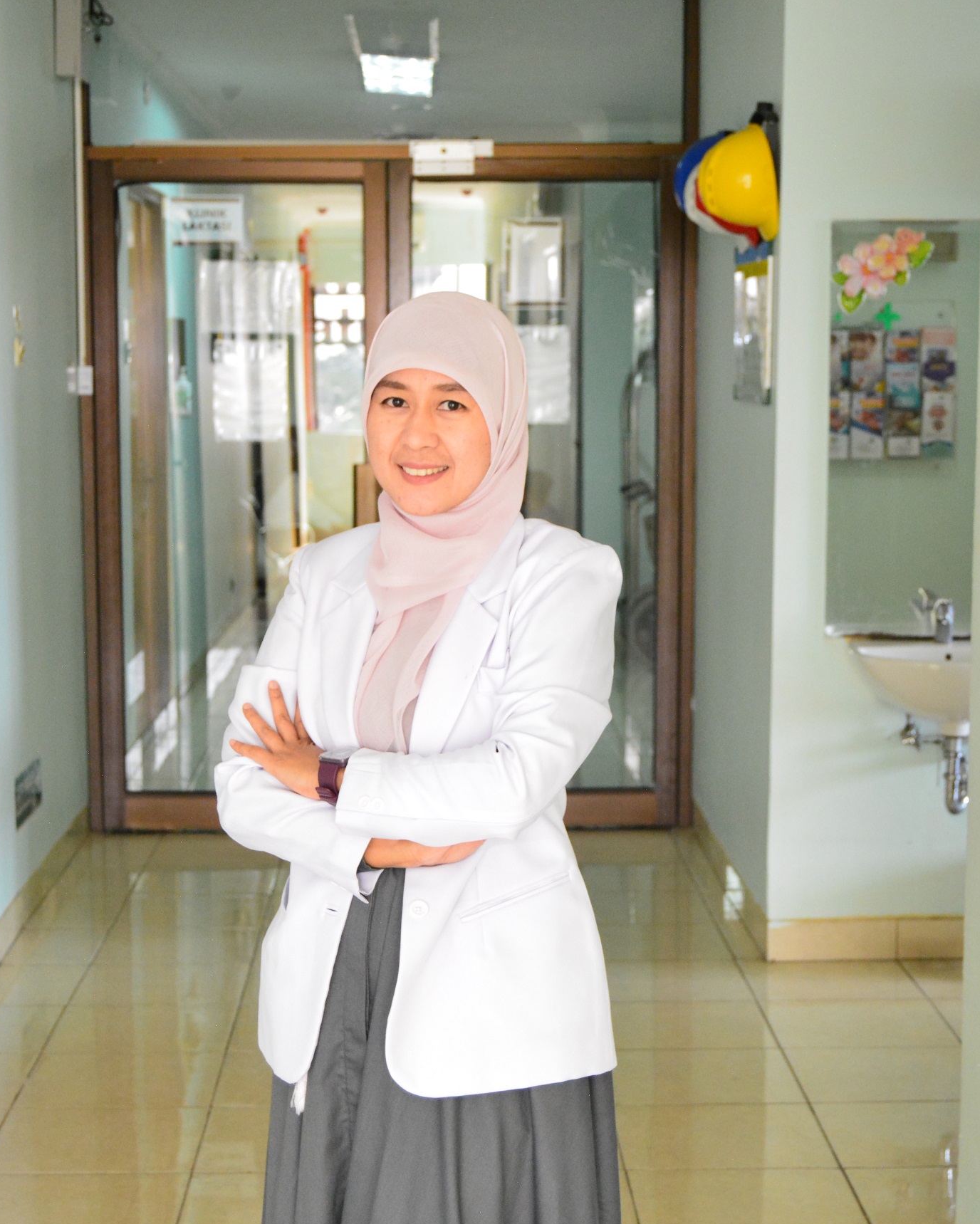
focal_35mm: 70
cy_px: 707
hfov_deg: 21.9
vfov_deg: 27.1
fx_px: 2537
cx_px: 459
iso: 3200
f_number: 4.8
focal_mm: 38
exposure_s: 1/100
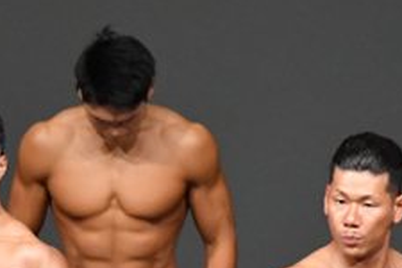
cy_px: 423
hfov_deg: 1.9
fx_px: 12093
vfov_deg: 1.3
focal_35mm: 1083
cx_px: -97
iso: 5000
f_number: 5.6
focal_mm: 210
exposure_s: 1/400
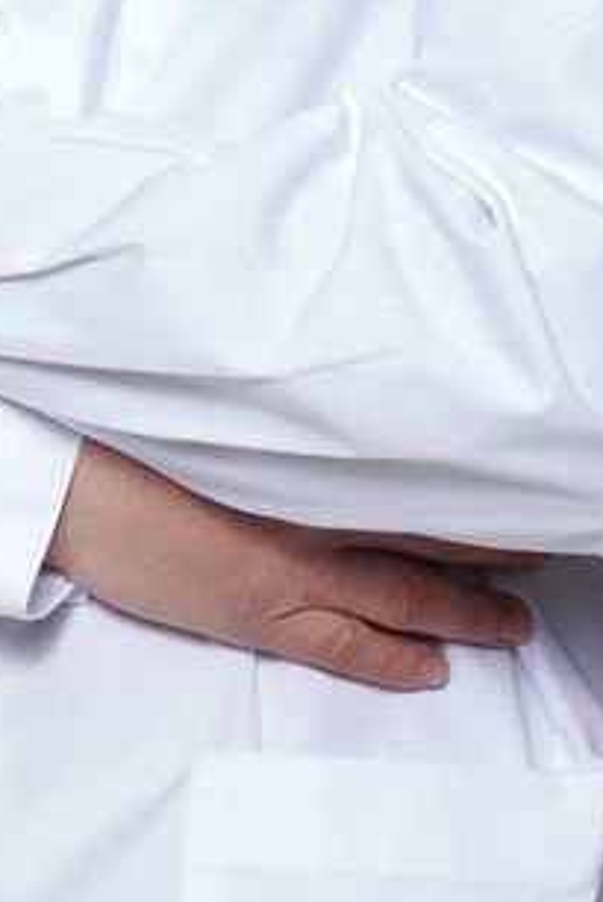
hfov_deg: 4.1
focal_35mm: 332
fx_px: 8331
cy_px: -84
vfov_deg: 6.2
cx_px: -21
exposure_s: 1/160
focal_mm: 85
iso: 200
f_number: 6.3
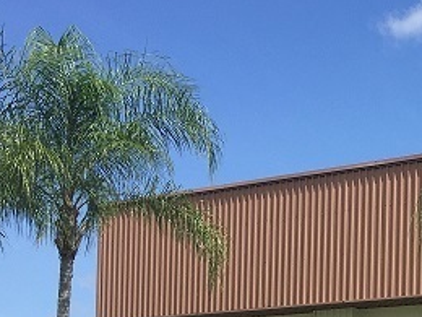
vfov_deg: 15.3
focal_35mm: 91
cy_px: 441
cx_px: 513
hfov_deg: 20.1
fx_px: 1109
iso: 32
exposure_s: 1/1980
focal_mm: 4.15
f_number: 2.2
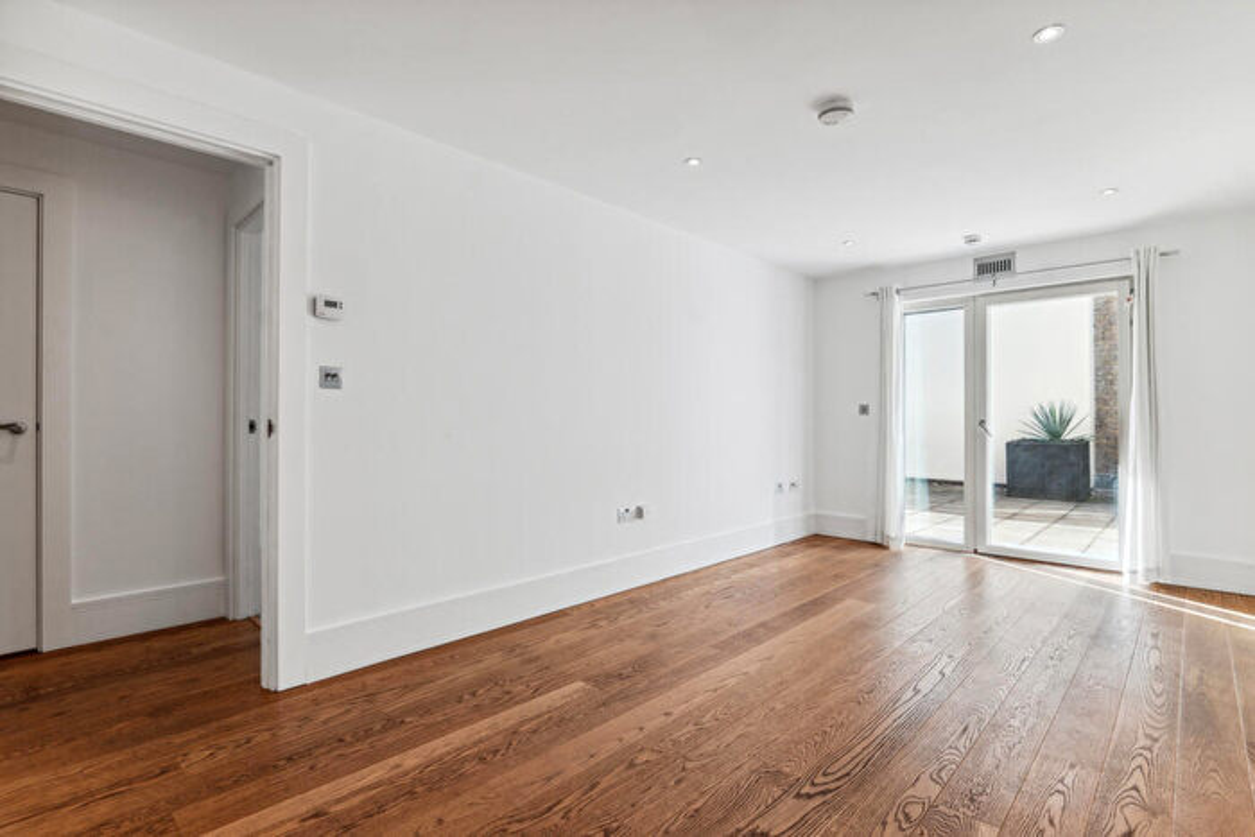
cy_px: 418
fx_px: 558
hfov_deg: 96.7
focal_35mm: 16
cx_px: 628
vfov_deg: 73.8
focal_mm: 16
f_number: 11
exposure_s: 1/80
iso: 400
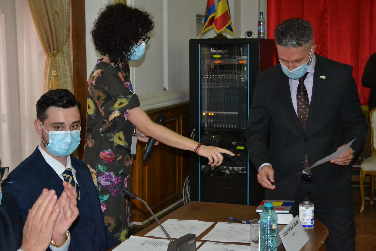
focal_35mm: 68
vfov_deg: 20.2
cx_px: 188
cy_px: 126
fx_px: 705
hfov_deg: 29.9
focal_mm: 45
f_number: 5.3
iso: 3200
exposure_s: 1/60
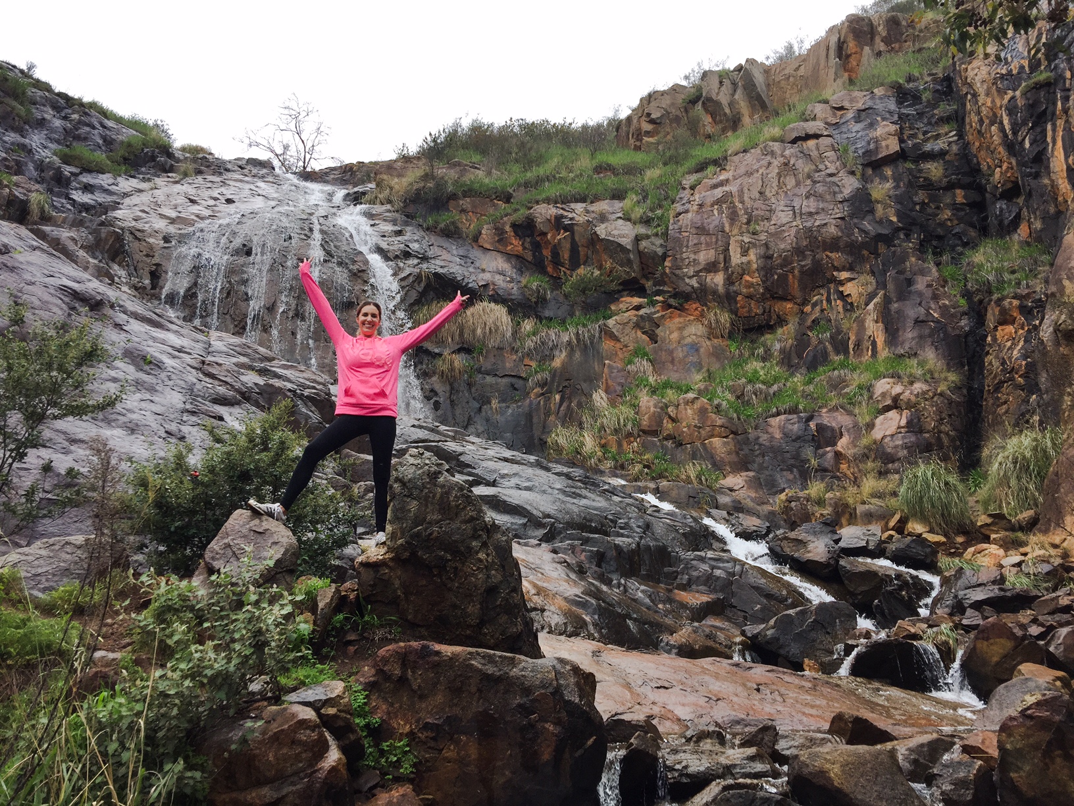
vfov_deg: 48.2
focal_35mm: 29
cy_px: 403
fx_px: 900
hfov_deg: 61.7
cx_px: 537
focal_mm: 4.15
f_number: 2.2
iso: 32
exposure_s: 1/395
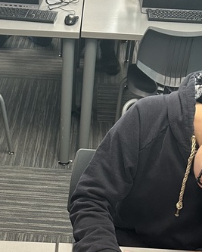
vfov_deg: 23.7
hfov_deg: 19.6
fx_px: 582
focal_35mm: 78
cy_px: 234
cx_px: 57
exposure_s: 1/59
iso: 250
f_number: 1.5
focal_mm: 5.7
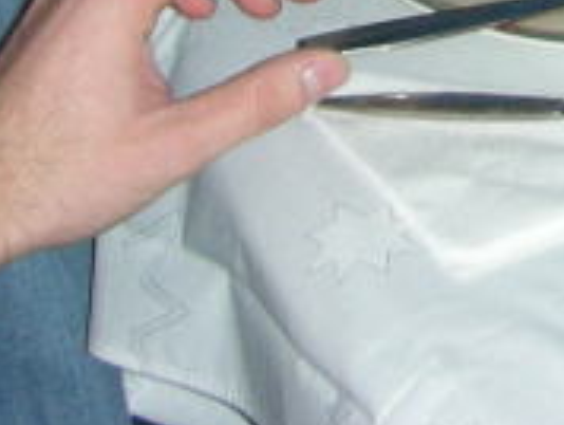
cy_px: -752
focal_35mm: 201
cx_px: 976
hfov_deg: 9.4
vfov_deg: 6.8
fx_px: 3279
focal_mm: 5.8
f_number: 3
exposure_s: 1/60.1
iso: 89
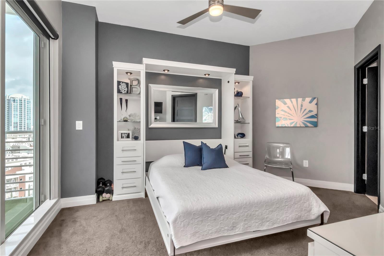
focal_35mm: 18
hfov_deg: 90.0
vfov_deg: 67.4
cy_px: 128
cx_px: 192
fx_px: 192
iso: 1000
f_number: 13
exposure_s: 1/200
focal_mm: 12
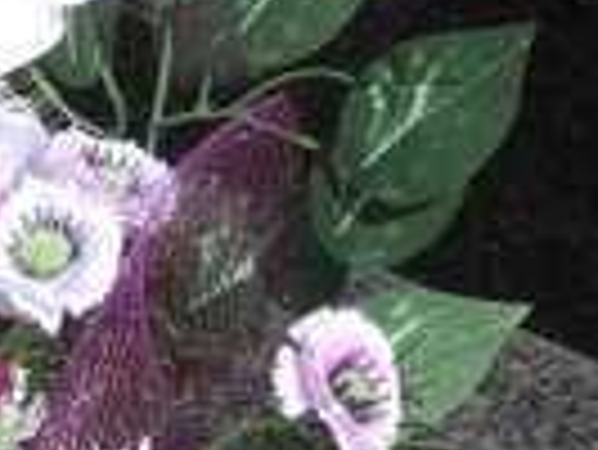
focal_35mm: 246
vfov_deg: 5.8
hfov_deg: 8.0
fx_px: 4254
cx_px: 679
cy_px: -662
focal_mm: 8.8
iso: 100
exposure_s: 1/1000
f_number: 3.5
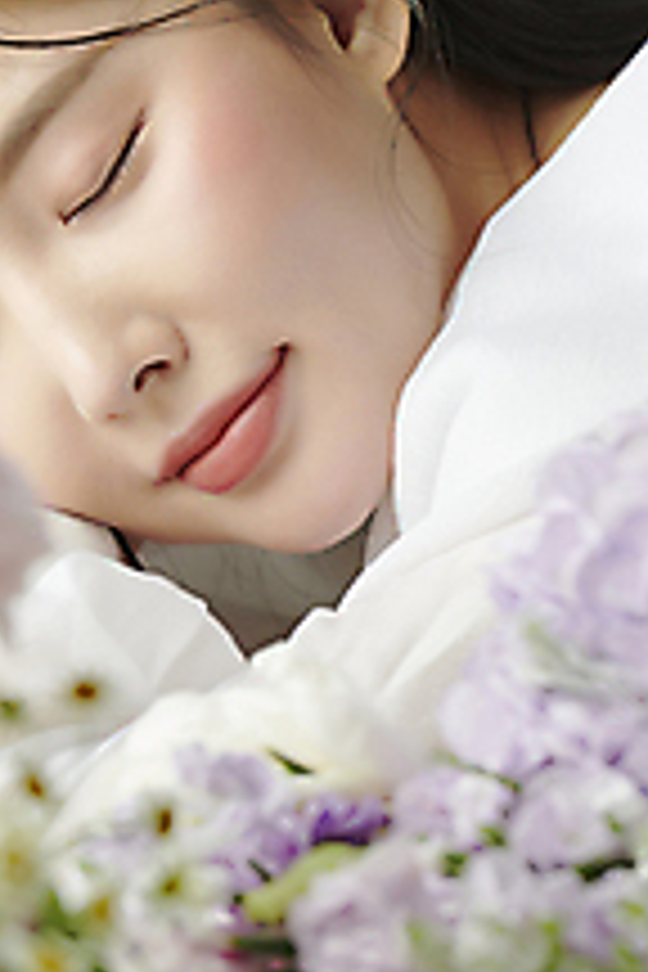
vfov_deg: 3.9
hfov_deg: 2.6
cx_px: 770
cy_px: 76
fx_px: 14255
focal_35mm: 528
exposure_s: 1/125
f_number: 5.6
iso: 64
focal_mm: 190
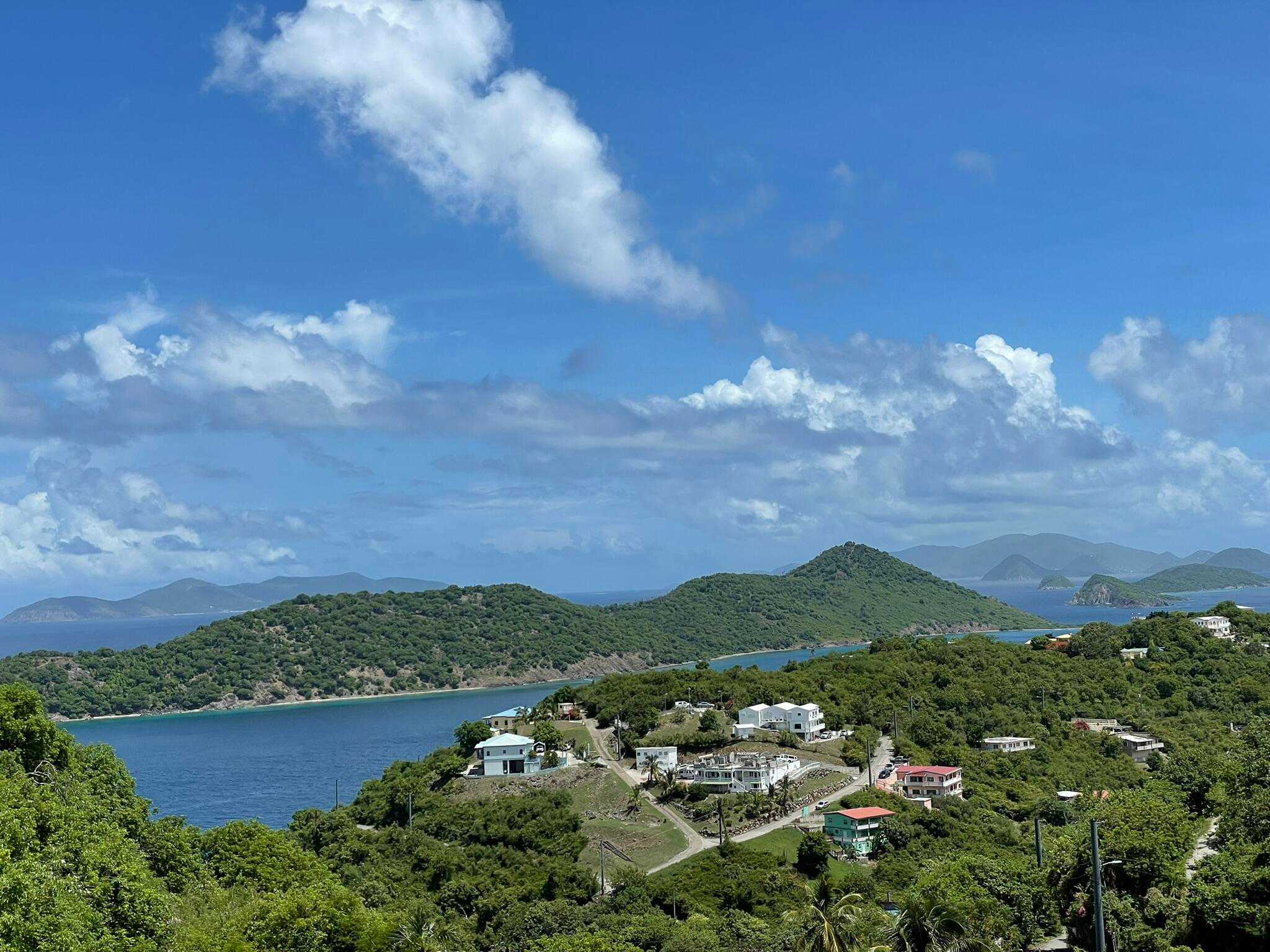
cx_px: 635
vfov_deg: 28.0
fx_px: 1908
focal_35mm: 52
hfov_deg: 36.8
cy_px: 476
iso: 25
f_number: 2
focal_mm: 6
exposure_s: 1/2519
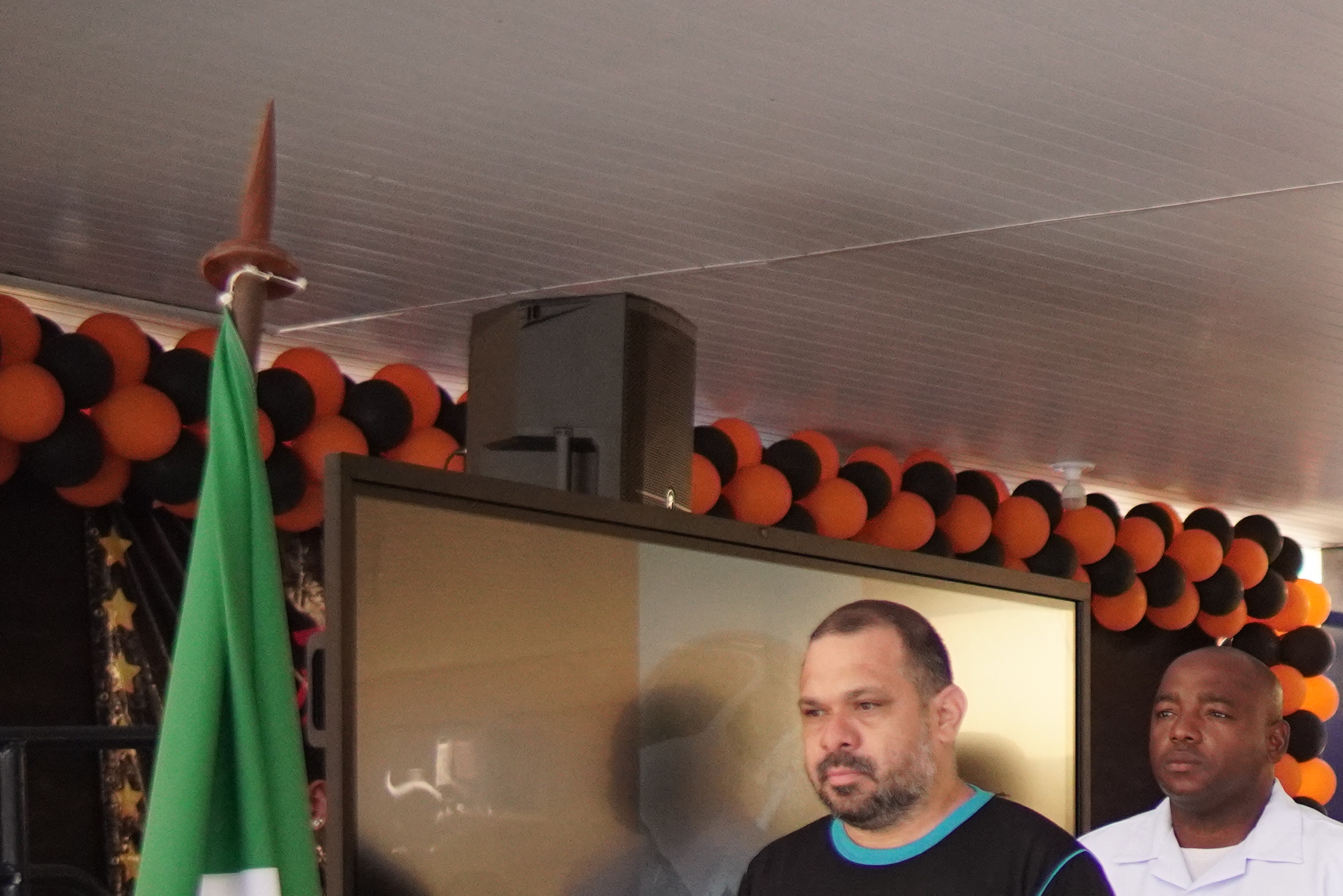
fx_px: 3369
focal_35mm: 90
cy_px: 1127
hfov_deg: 21.1
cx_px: 1583
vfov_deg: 14.6
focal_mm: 23
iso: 1600
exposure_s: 1/4000
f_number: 1.6
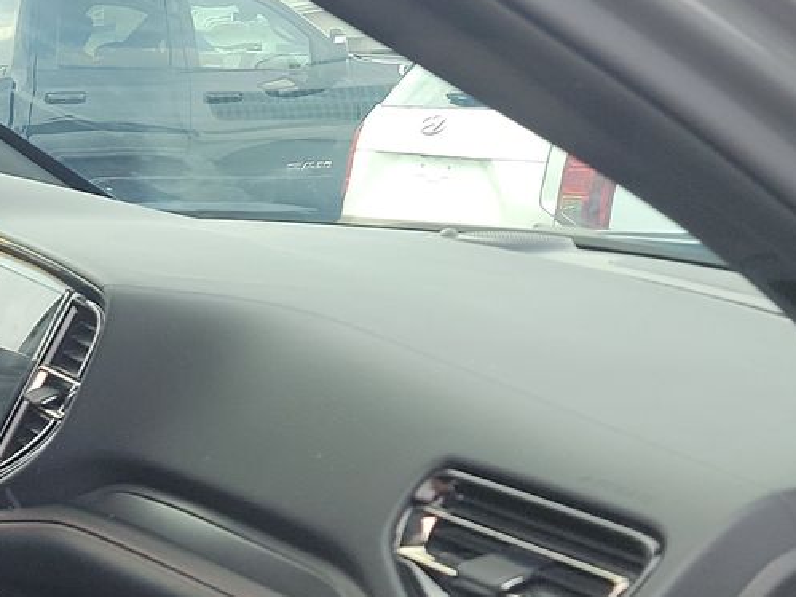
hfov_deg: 21.1
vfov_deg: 18.5
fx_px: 1770
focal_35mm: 77
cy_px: 640
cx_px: -420
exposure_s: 1/119
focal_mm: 6.7
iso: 98
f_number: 1.8
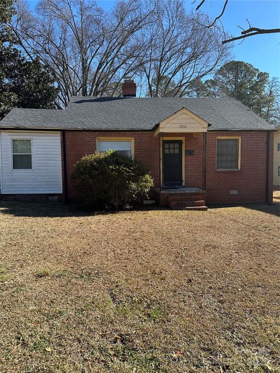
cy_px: 186
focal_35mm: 24
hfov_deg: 56.8
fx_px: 259
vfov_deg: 71.6
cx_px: 140
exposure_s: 1/1812
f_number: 1.78
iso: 80
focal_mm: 6.86
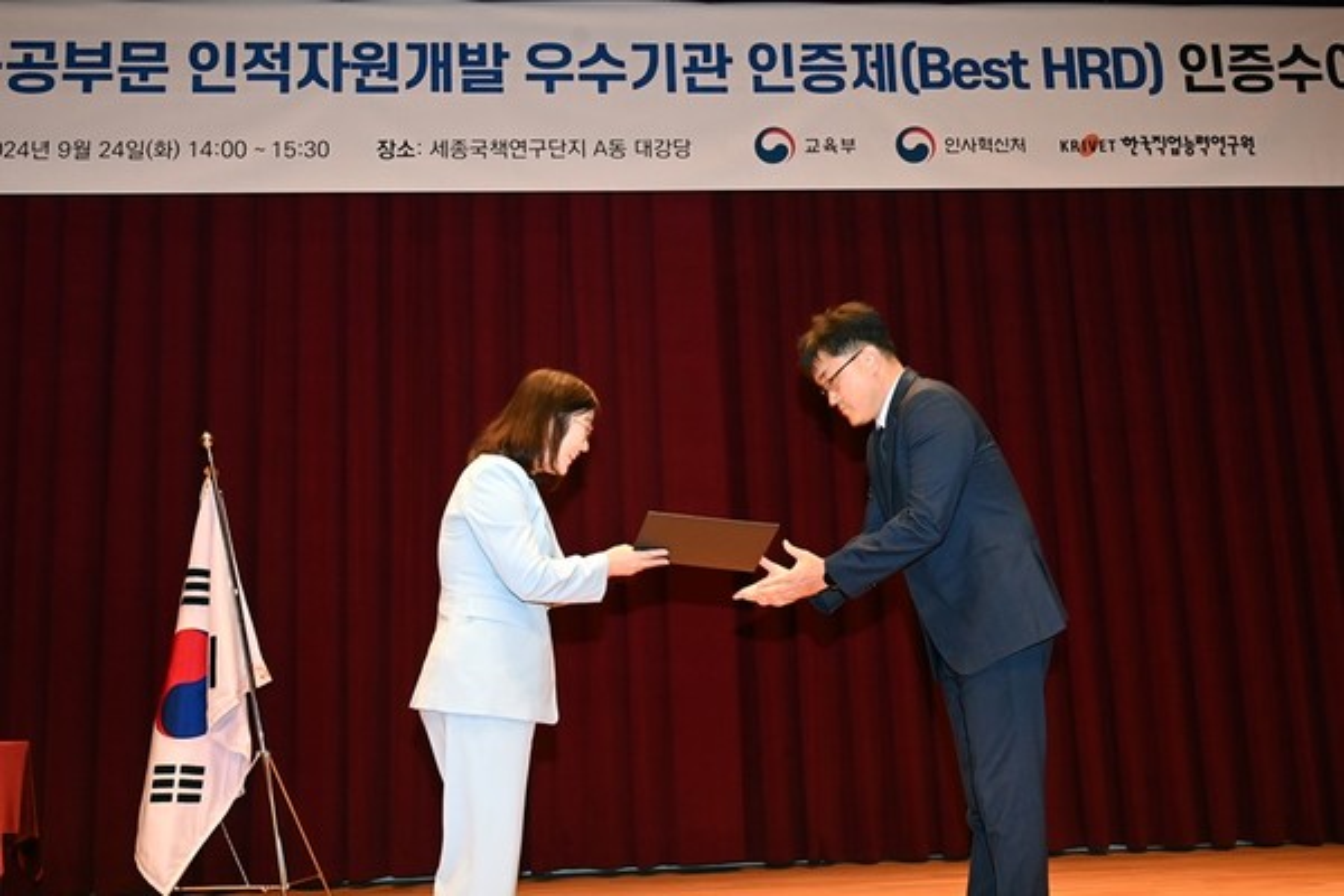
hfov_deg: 51.9
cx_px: 672
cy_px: 448
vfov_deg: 35.9
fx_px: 1381
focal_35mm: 37
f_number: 6.3
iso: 1250
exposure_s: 1/80
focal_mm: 25
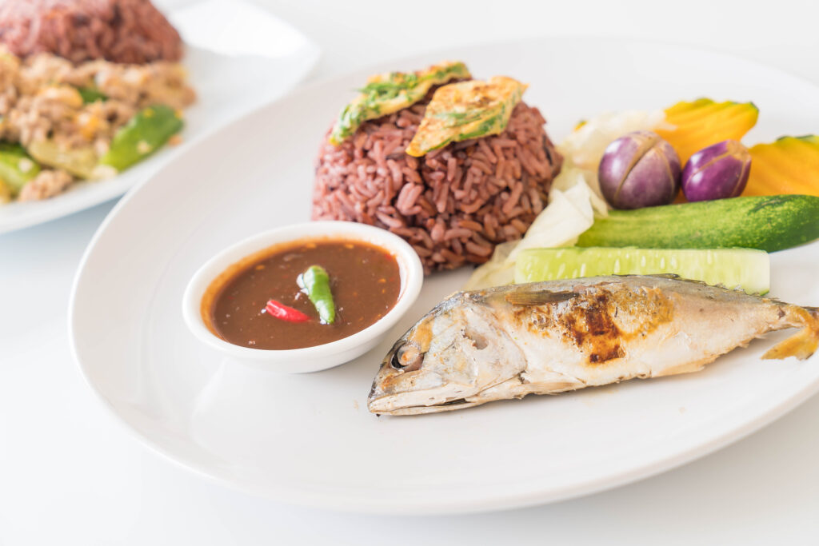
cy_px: 273
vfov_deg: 19.5
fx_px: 1593
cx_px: 410
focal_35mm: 70
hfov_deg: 28.8
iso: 100
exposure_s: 1/100
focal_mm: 70
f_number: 6.3
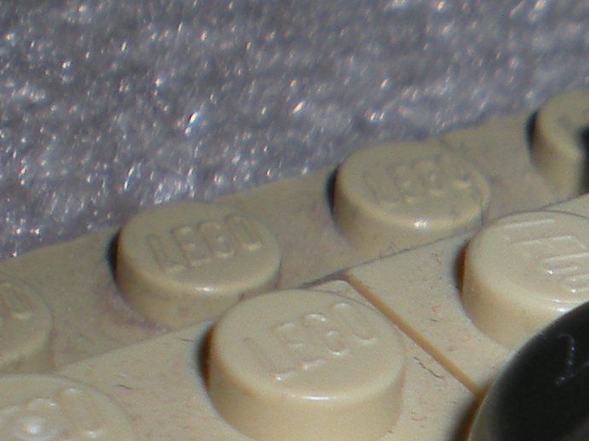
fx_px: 3521
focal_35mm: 207
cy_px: 800
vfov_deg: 7.0
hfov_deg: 8.8
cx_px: 1360
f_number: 4.9
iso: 64
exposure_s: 1/60
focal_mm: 7.4
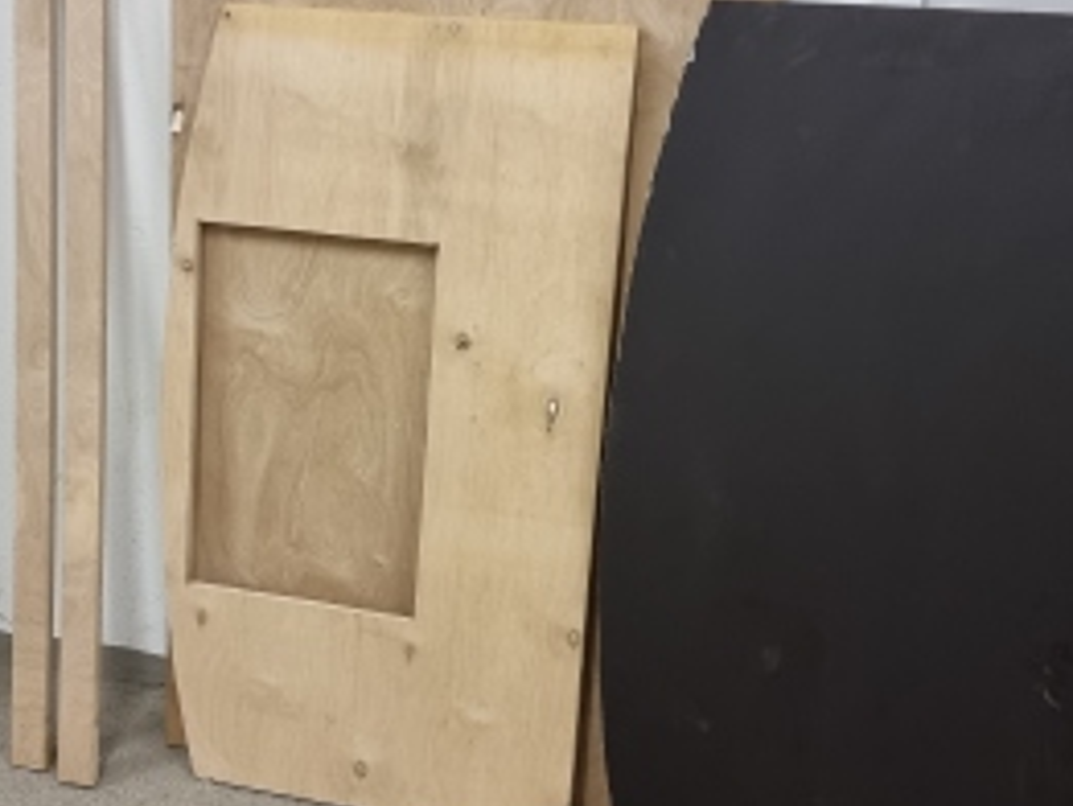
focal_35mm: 46
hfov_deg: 41.2
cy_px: 372
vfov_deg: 31.5
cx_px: 510
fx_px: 1427
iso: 250
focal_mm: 6.7
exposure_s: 1/50
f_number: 1.8
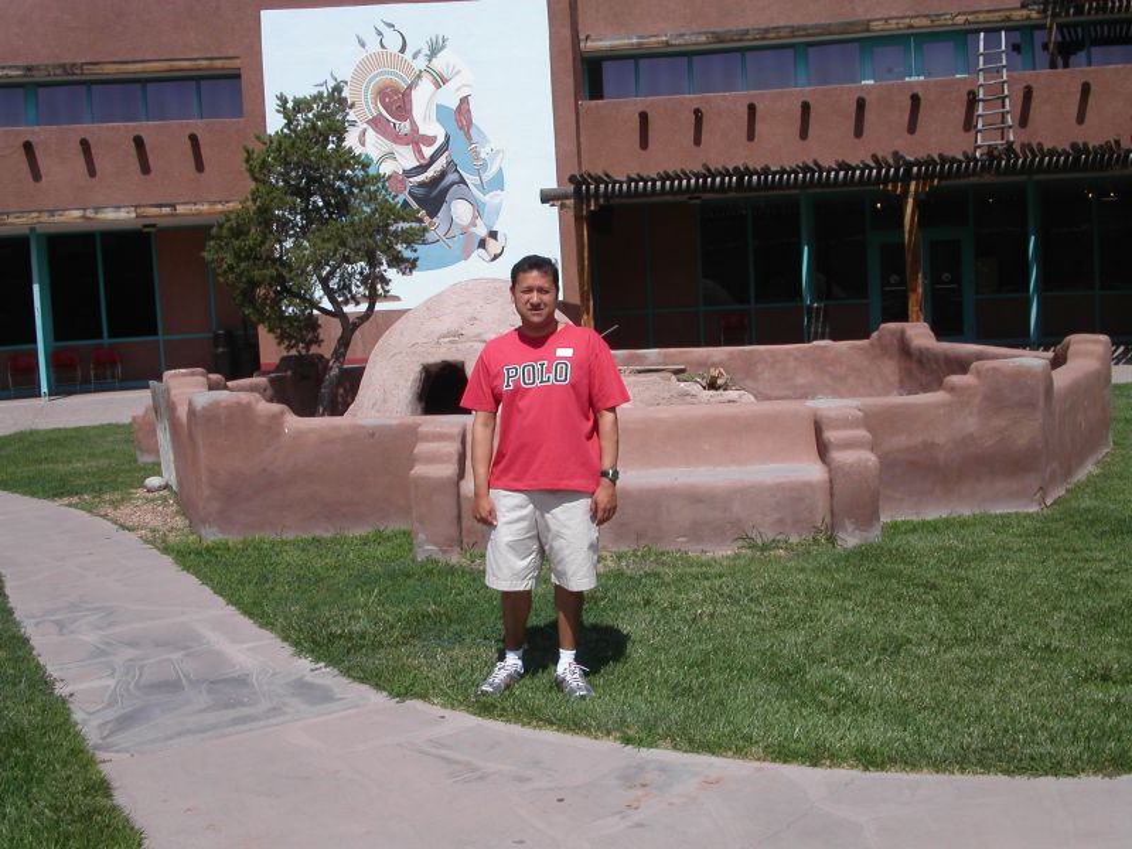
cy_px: 424
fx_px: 1243
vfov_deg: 37.7
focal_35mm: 38
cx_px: 566
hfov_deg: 49.0
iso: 100
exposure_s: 1/500
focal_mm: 7.8
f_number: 8
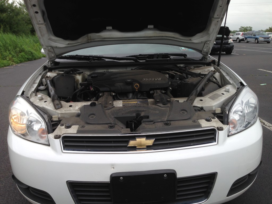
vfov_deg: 42.9
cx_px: 136
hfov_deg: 55.4
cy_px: 102
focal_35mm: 33
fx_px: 259
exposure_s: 1/396
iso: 50
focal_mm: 4.12
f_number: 2.4
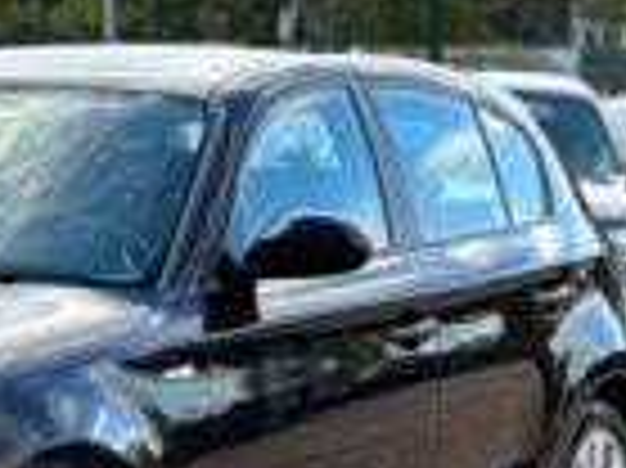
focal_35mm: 208
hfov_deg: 9.4
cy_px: 398
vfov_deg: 7.1
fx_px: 3758
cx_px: -74
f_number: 2.8
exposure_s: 1/121
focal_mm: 9
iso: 25
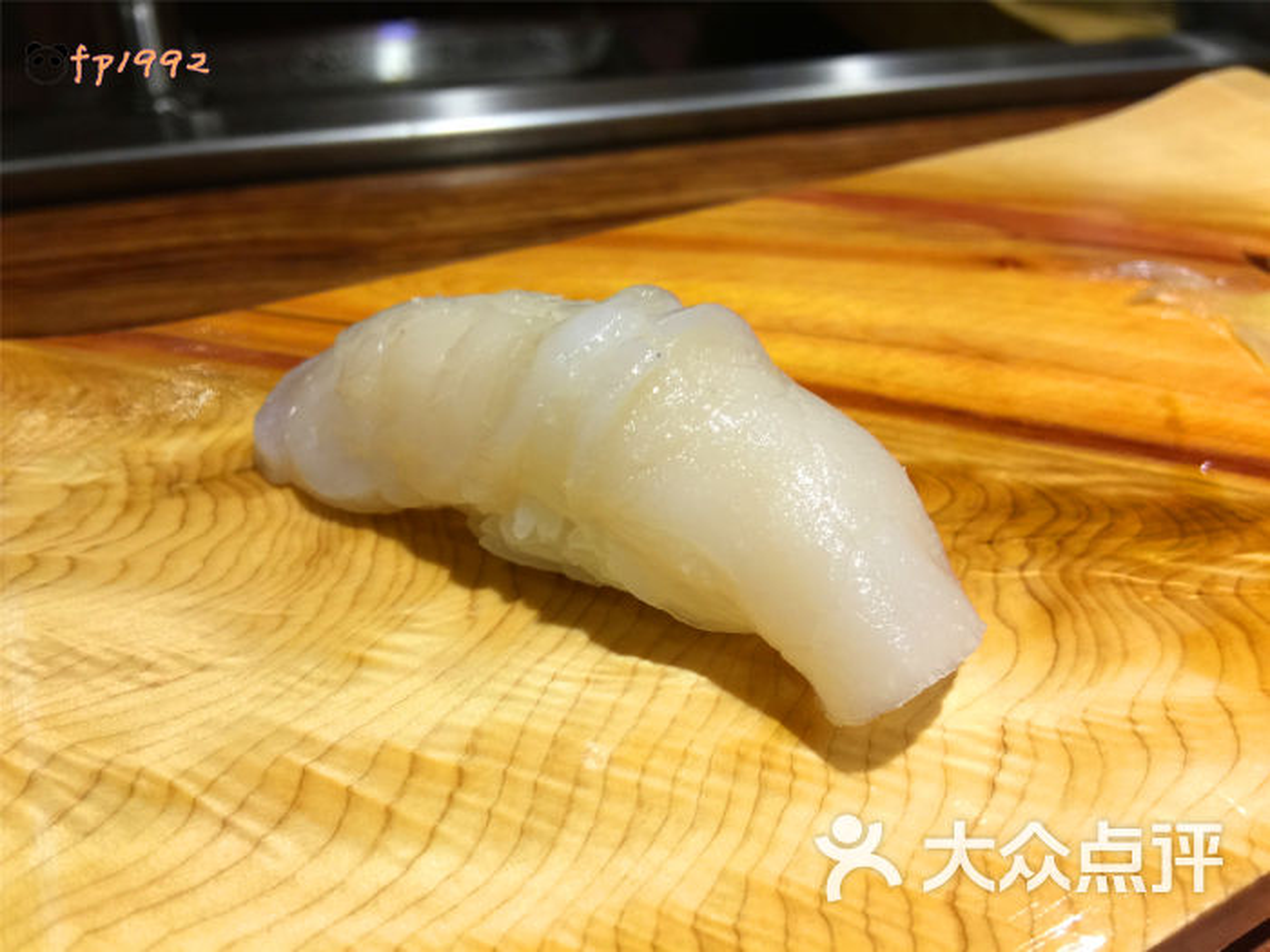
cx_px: 635
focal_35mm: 29
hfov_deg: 61.7
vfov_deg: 48.2
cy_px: 476
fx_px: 1064
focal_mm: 4.15
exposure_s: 1/15
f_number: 2.2
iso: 32
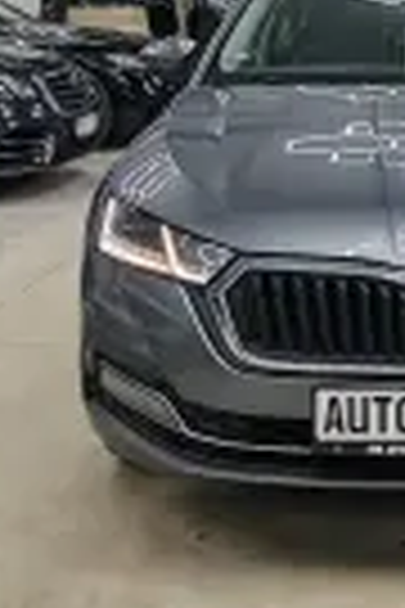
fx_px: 1215
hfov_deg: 18.3
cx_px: 436
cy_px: 77
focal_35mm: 72
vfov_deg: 27.2
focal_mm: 5.4
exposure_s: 1/99
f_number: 1.6
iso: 80
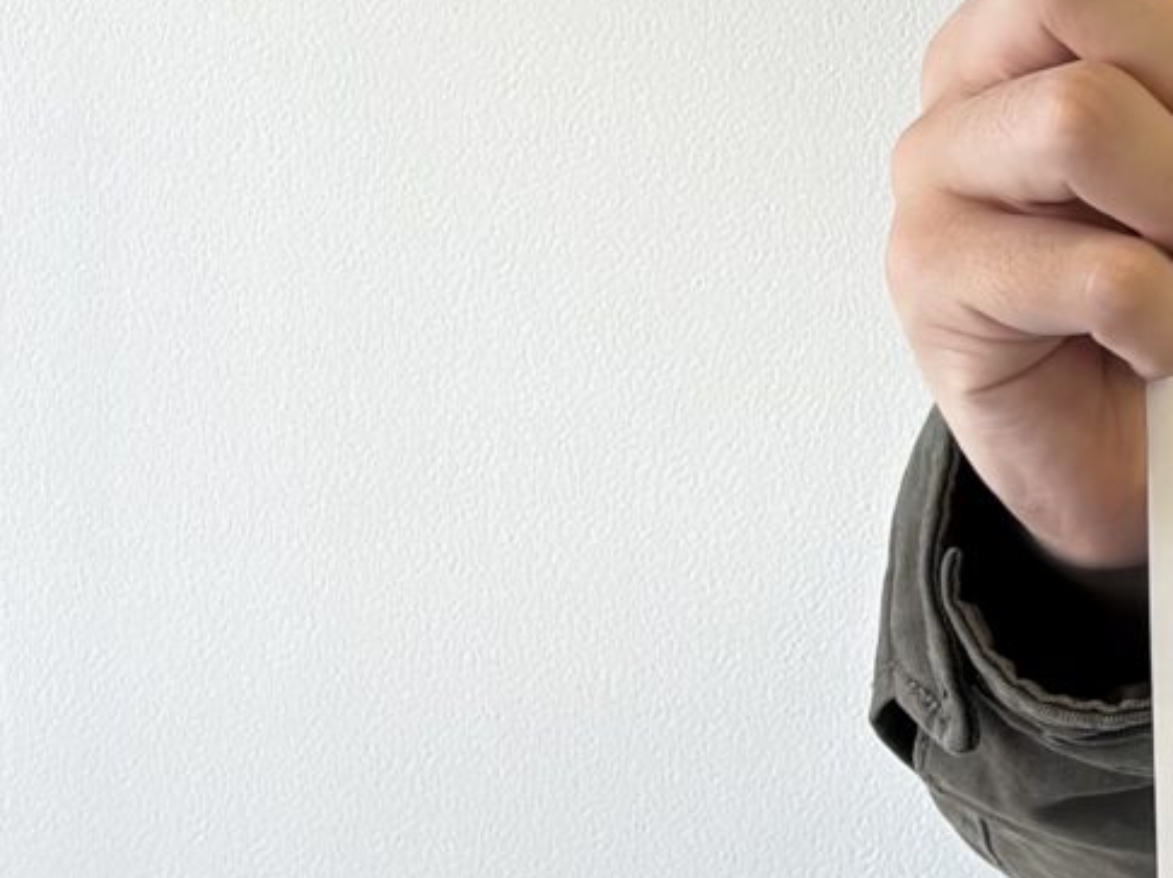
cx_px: 2351
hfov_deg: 12.6
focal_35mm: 137
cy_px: -461
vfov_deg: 10.4
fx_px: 4640
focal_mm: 5.96
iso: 32
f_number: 1.6
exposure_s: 1/121
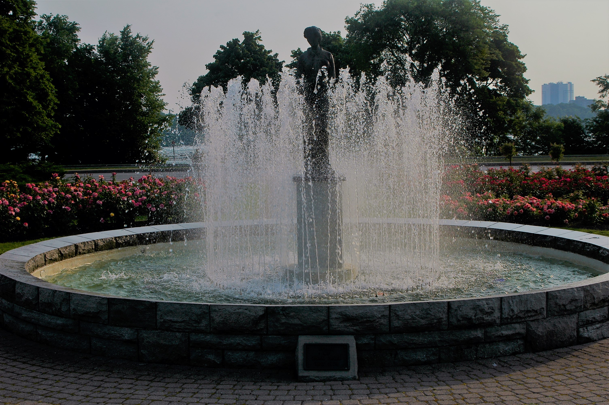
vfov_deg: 25.7
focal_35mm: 52
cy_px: 202
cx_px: 304
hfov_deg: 37.9
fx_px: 887
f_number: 10
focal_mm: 35
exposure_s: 1/250
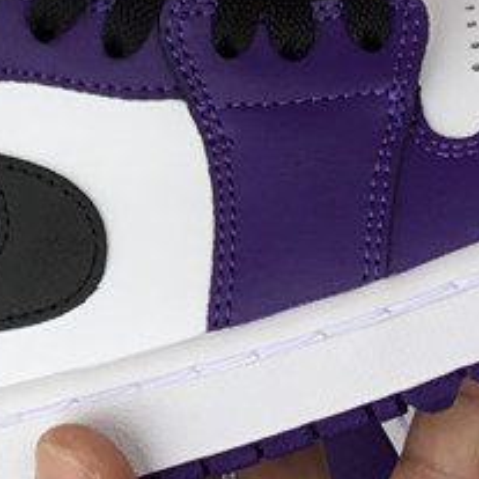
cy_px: 78
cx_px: 81
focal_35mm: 119
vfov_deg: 14.5
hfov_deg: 14.5
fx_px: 1863
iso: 25
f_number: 2.4
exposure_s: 1/223
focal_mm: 3.3
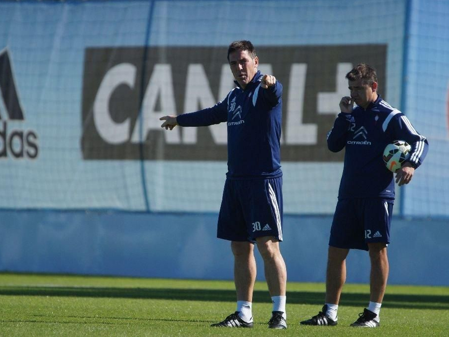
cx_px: 227
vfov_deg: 2.3
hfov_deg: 3.0
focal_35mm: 651
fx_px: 8443
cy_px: 168
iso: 320
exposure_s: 1/1600
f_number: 5.6
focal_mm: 400
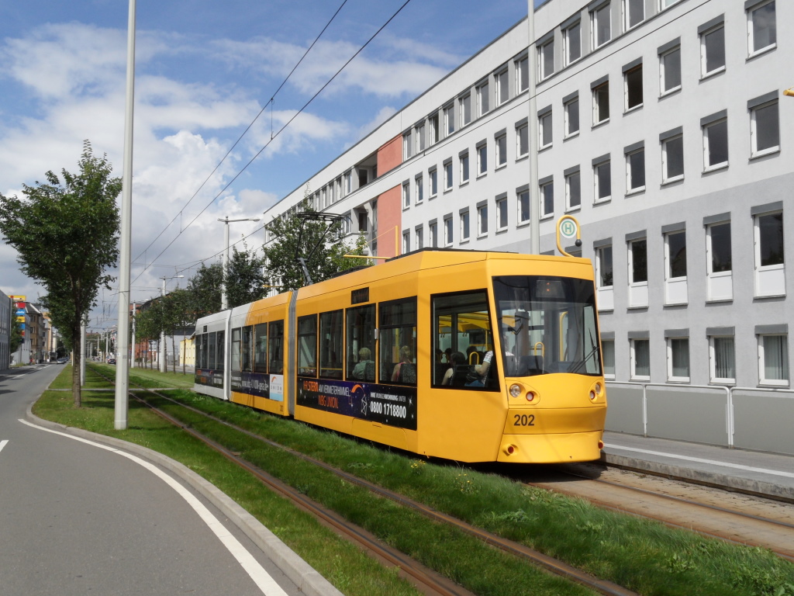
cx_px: 397
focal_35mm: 32
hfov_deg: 56.8
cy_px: 298
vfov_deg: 44.2
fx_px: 734
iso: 80
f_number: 5
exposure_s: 1/750
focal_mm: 5.3
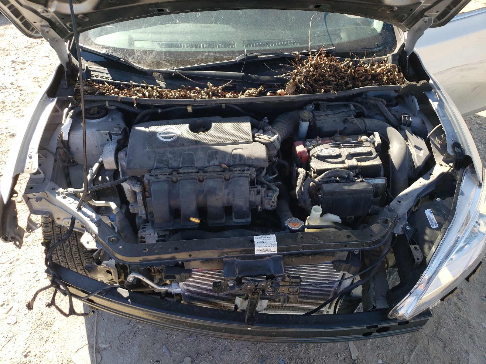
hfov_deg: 67.3
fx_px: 365
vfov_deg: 53.1
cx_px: 243
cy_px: 182
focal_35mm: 26
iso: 50
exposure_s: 1/714
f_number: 1.5
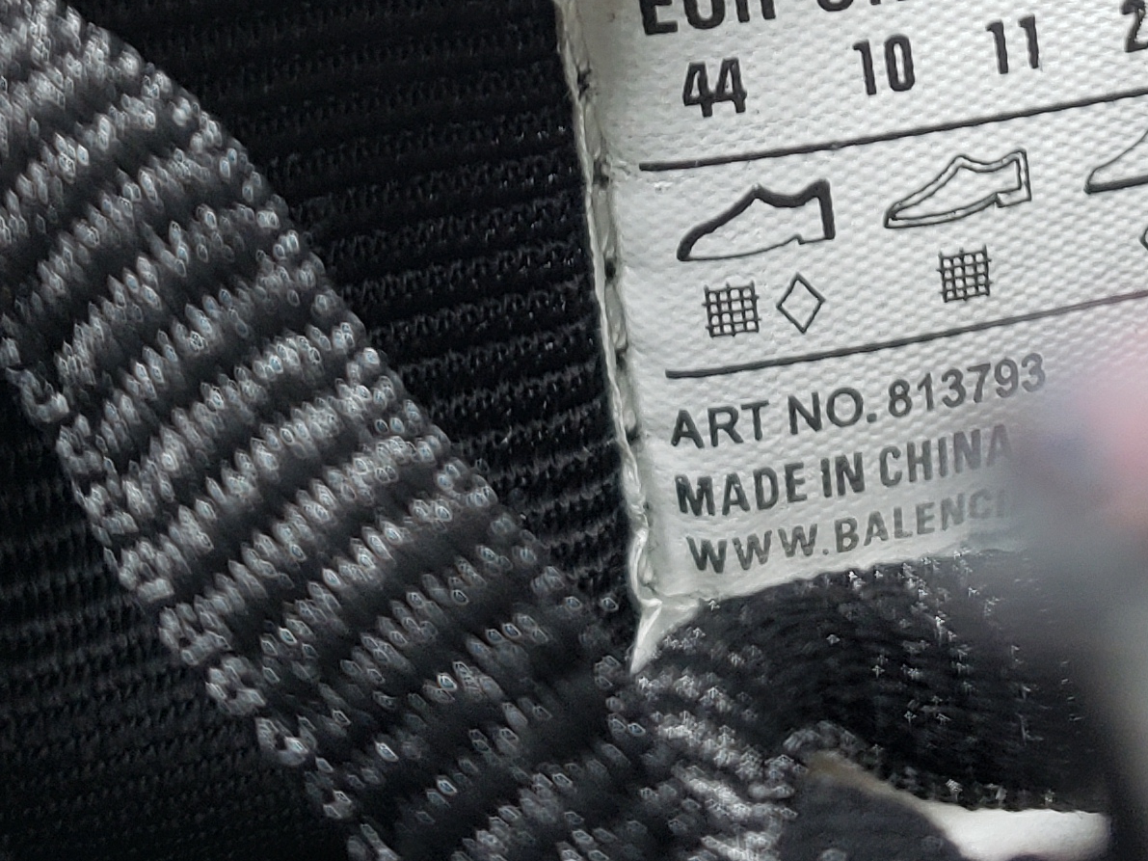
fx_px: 2918
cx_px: 817
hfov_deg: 22.1
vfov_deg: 16.1
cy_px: -166
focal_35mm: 88
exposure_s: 1/101
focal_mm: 4.3
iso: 50
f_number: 1.5
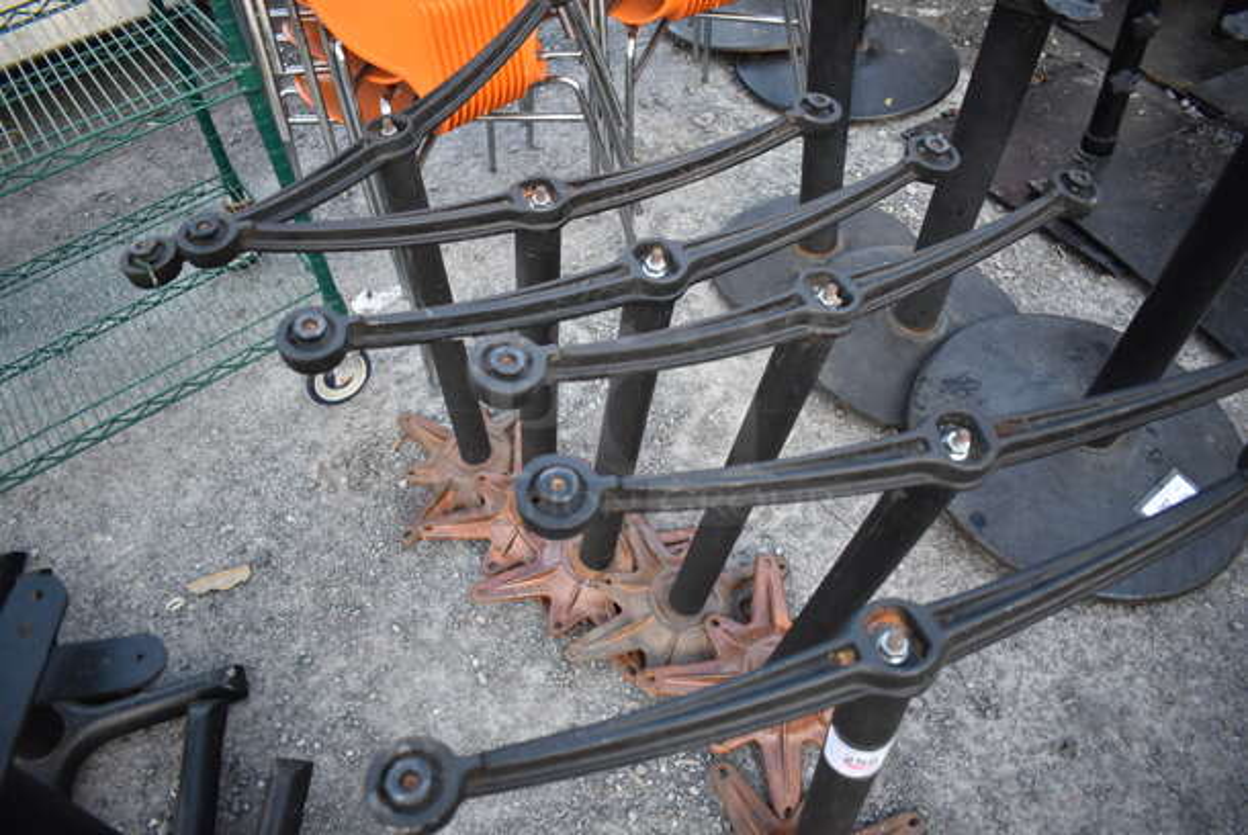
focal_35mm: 27
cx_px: 624
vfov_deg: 48.0
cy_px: 418
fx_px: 937
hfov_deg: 67.3
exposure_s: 1/250
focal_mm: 18
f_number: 3.5
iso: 800
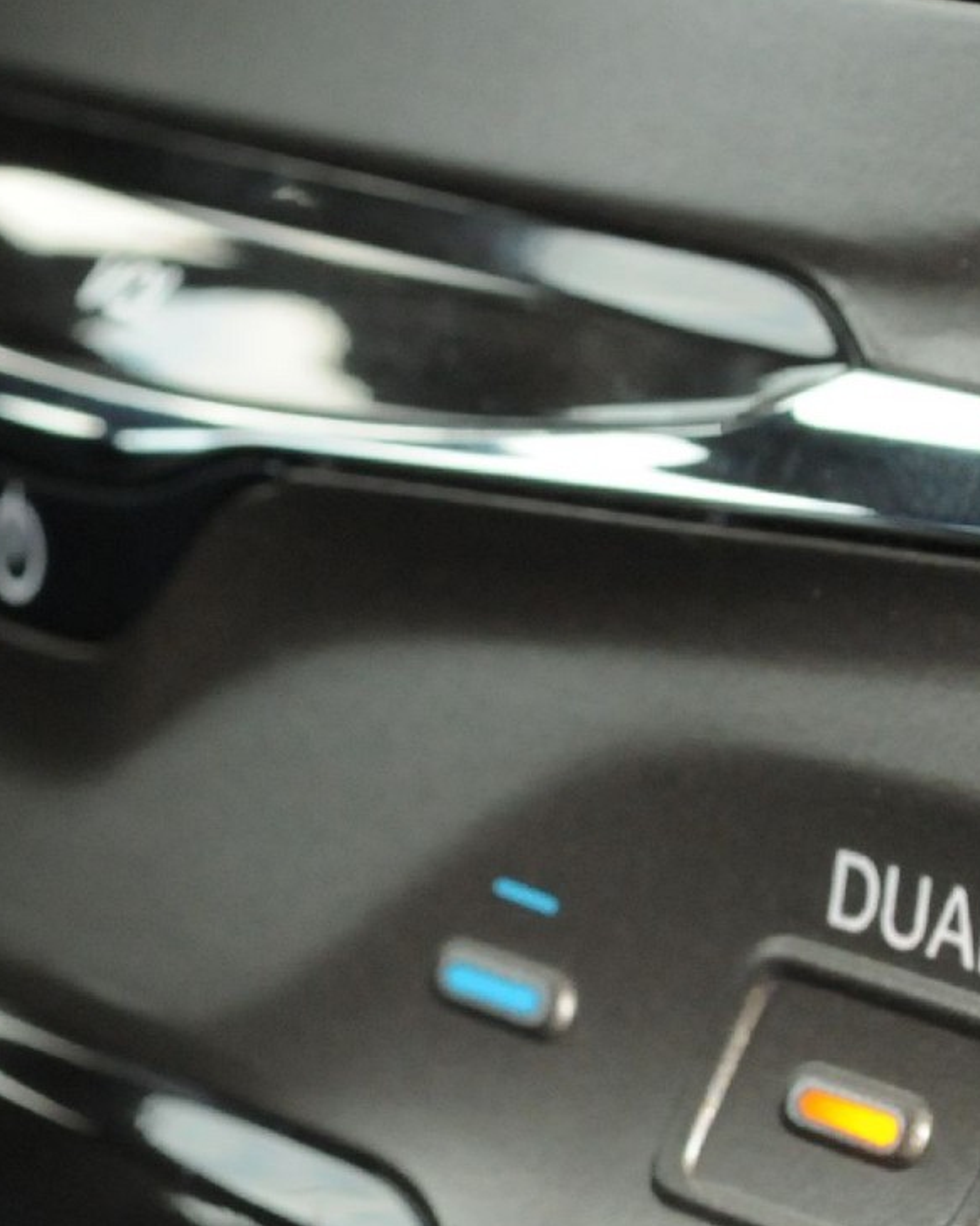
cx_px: 306
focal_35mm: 193
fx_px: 6999
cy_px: 880
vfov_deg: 10.0
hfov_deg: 8.0
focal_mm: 40
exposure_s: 1/60
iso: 1250
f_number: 8
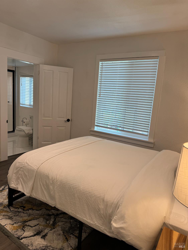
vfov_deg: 71.6
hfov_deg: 56.8
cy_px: 125
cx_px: 94
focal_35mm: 24
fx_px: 174
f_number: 1.78
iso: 100
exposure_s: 1/120
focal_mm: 6.86
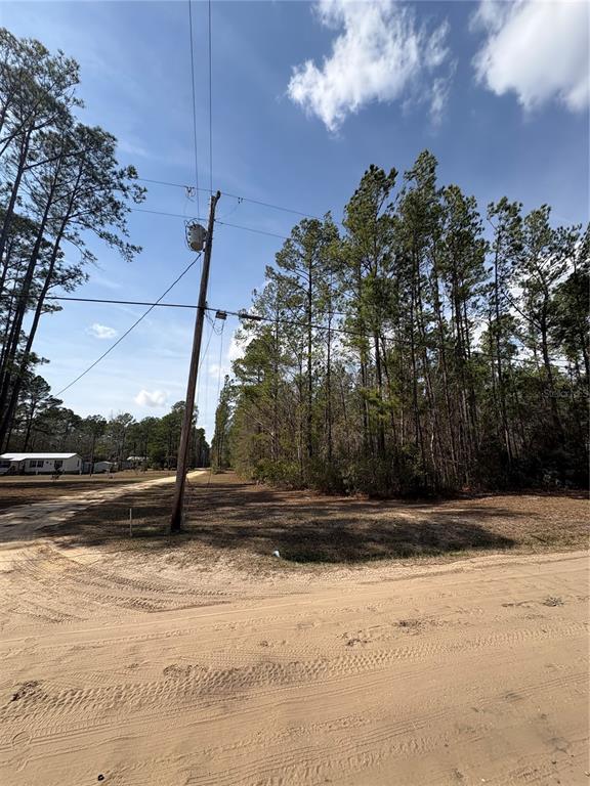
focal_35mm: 14
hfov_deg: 85.7
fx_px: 318
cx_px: 295
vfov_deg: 102.1
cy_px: 393
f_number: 2.2
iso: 50
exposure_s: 1/1832
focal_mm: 2.22
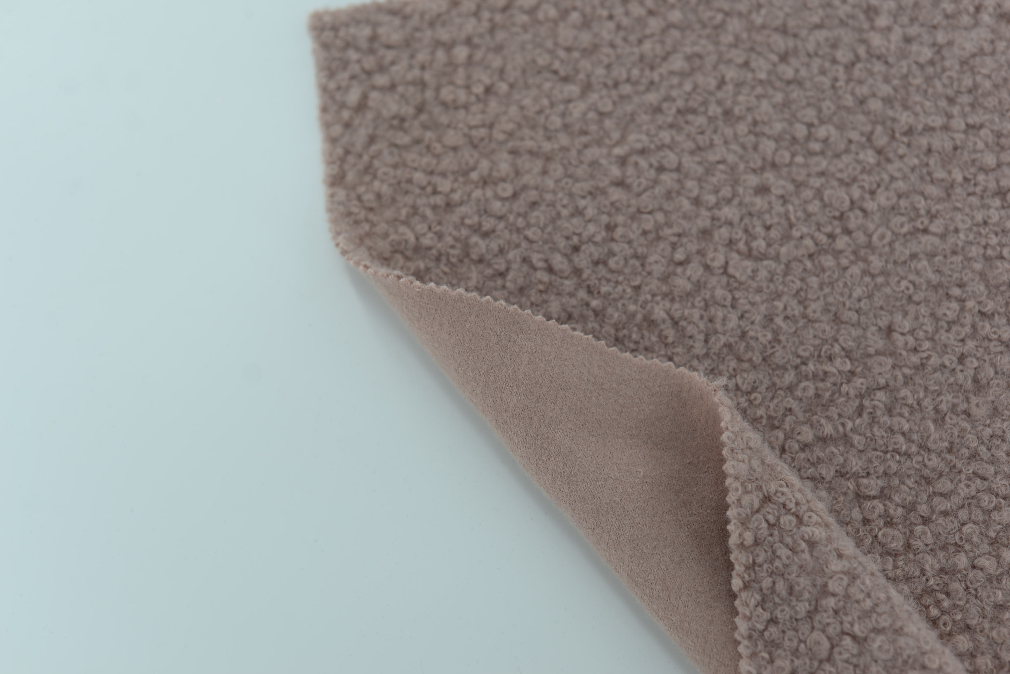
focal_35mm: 50
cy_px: 337
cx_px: 505
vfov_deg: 27.0
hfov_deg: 39.6
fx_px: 1403
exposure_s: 1/250
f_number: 3.5
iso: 100
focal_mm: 50
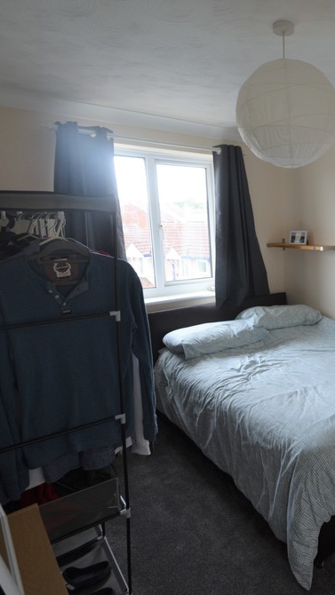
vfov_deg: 76.3
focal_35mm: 24
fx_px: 379
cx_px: 338
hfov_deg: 41.3
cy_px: 300
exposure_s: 1/60
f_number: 8
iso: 400
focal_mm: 10
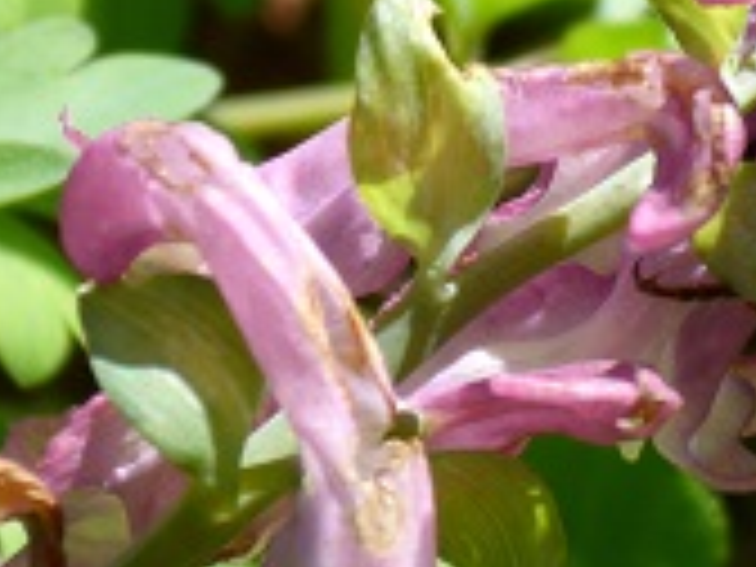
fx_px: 7469
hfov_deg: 5.8
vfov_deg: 4.3
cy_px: 270
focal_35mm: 342
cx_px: 785
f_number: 5.8
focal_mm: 20.3
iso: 100
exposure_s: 1/160
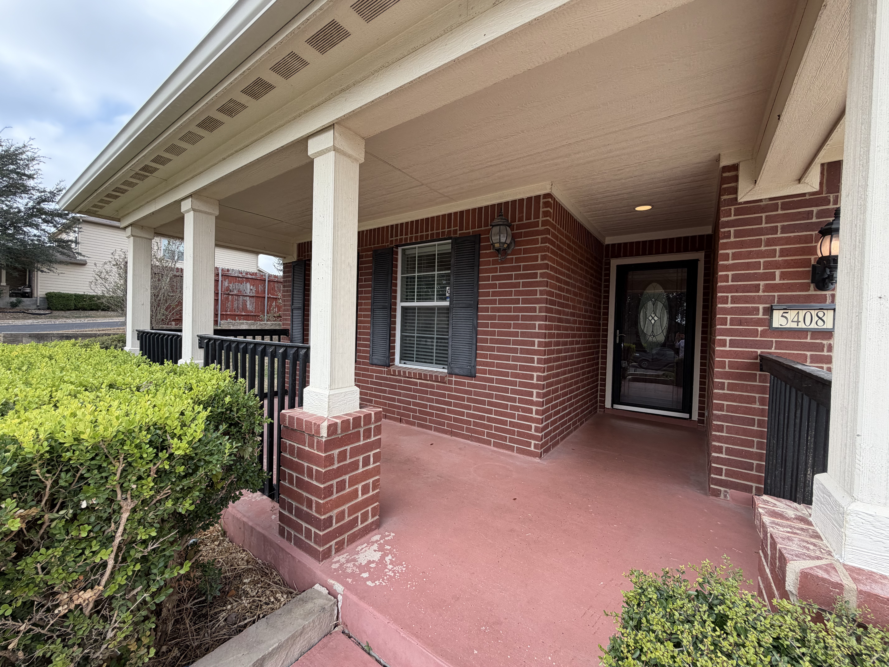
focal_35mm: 14
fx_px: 360
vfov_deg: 85.7
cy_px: 334
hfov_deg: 102.1
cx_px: 444
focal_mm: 2.22
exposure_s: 1/494
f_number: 2.2
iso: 64
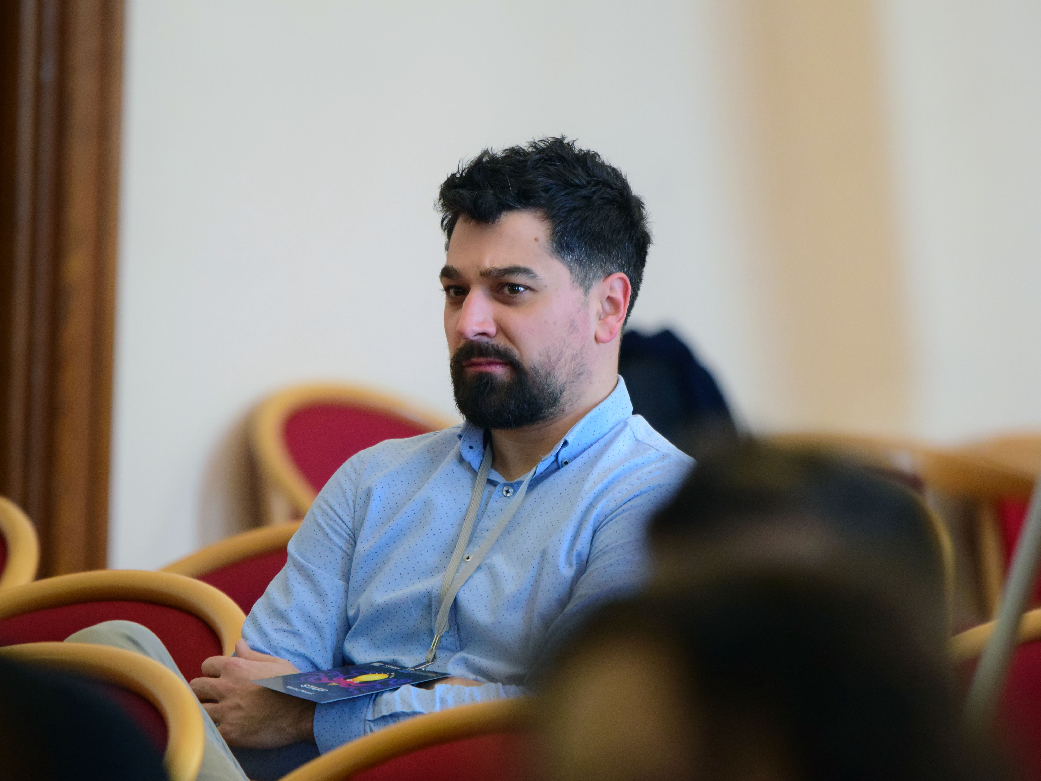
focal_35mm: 344
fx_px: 10345
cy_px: 392
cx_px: 515
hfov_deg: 5.8
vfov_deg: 4.3
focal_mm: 200
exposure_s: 1/320
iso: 2500
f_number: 2.8
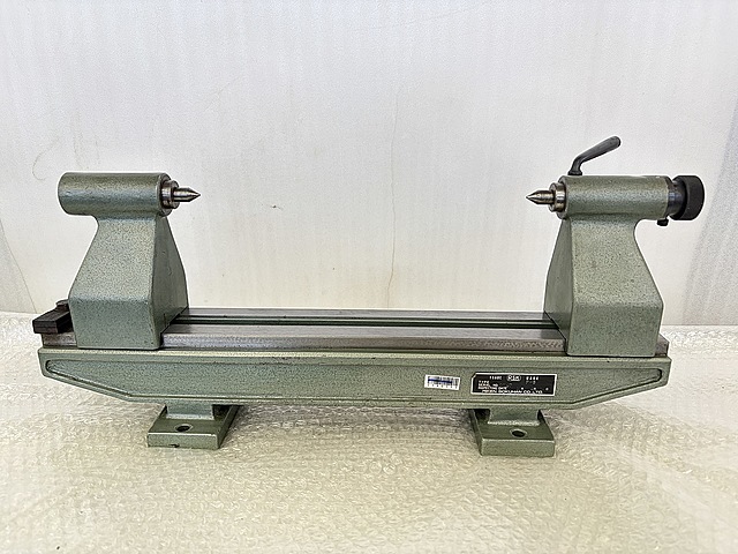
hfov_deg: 67.3
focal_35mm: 26
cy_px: 277
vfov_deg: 53.1
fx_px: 554
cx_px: 369
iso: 125
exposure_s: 1/68
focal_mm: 5.96
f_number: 1.6
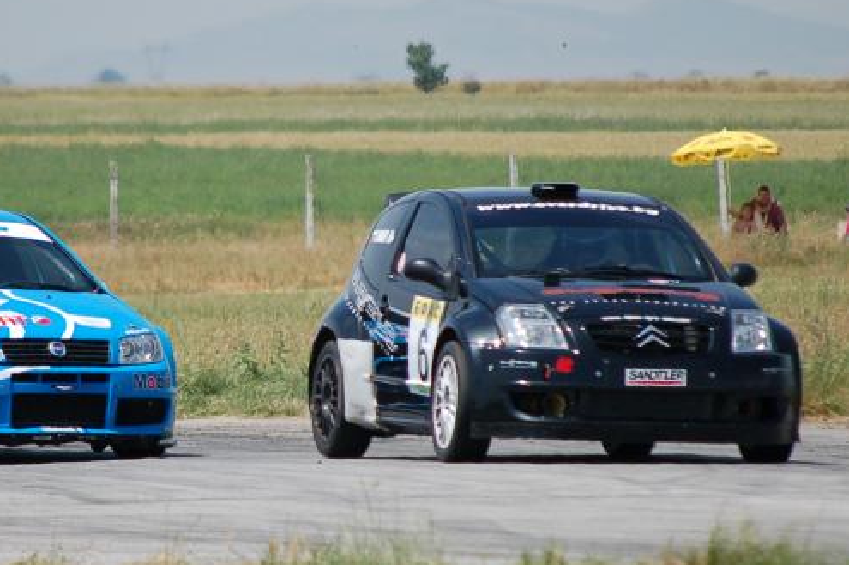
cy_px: 286
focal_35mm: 621
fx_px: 14630
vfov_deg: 2.2
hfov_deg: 3.3
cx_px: 269
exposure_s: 1/1000
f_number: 5.6
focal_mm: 200
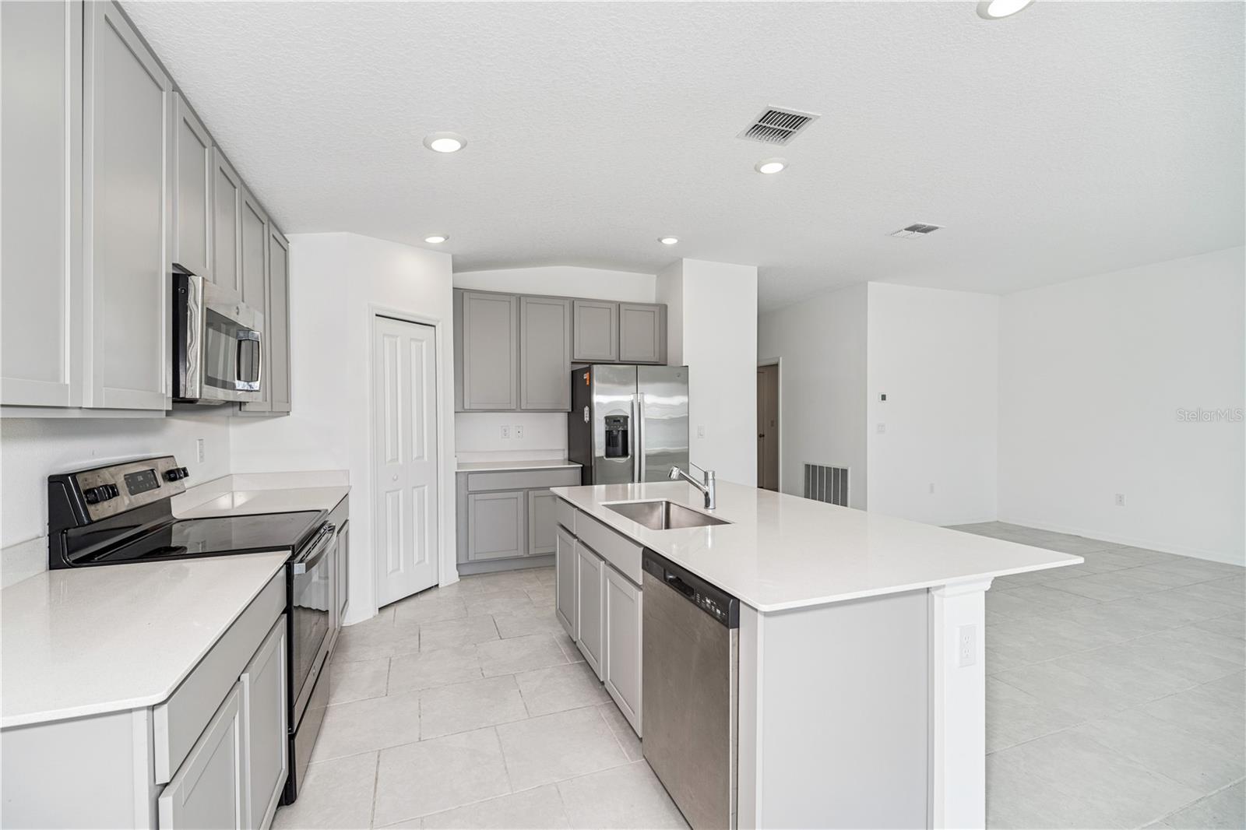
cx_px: 623
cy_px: 415
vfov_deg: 77.3
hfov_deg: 100.4
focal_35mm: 15
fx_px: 519
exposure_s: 1/40
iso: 200
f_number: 8
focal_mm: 15
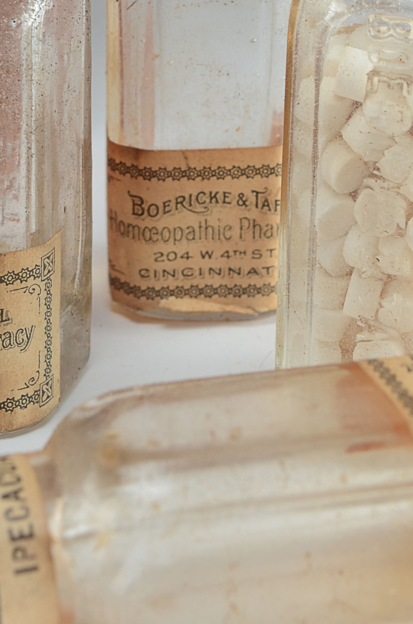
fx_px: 2853
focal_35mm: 165
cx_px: 220
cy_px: 74
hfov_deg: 8.3
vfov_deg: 12.4
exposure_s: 1/80
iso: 100
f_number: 10
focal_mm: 42
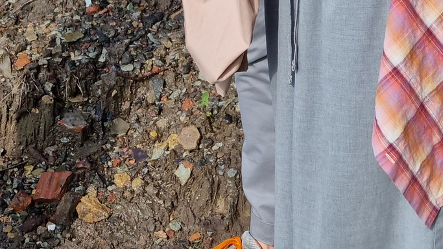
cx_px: 99
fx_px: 1727
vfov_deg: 7.8
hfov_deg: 14.5
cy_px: -277
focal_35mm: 147
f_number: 2
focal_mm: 5.9
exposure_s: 1/578
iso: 25
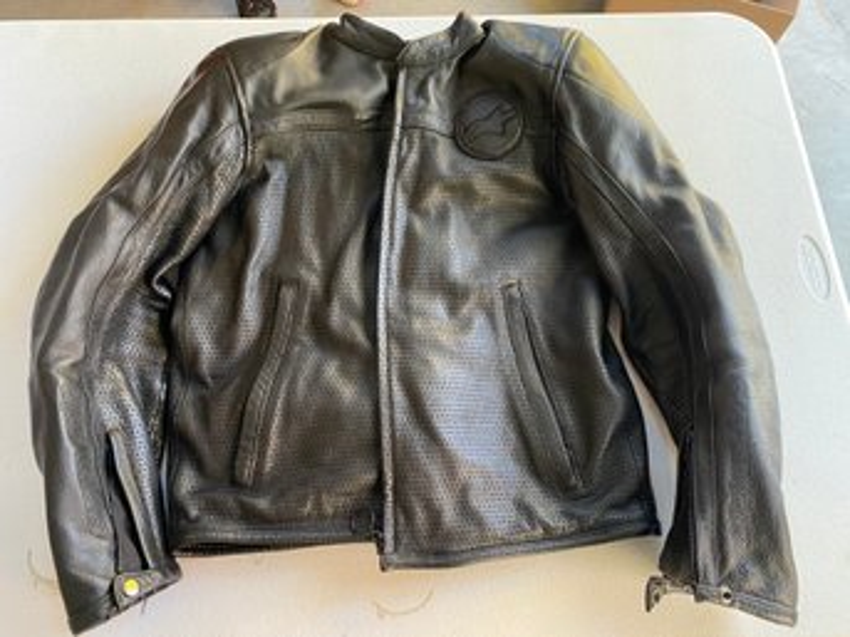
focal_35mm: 26
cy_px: 318
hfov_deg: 67.3
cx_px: 425
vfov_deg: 53.0
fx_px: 638
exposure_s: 1/40
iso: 320
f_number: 1.8
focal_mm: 4.25
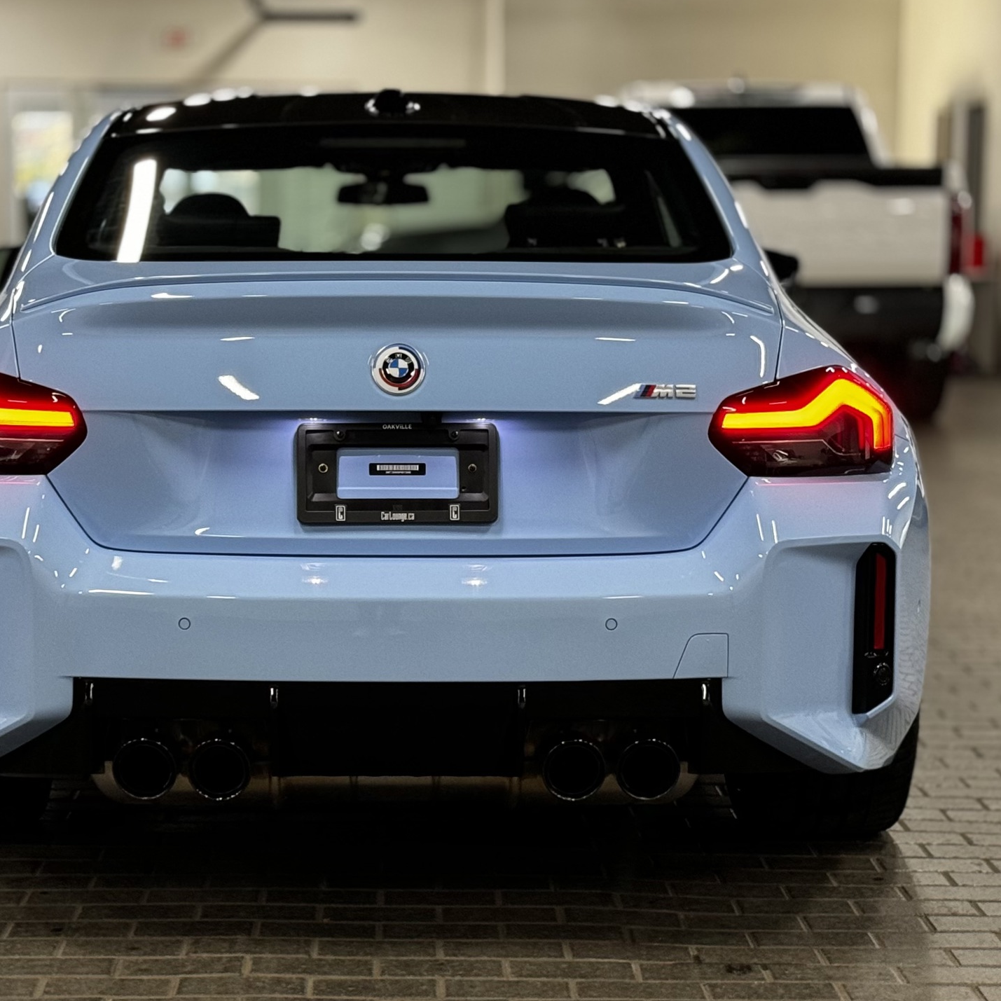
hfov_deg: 30.0
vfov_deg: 30.0
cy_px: 497
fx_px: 1865
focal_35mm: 57
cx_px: 403
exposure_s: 1/60
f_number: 1.78
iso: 160
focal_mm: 6.86
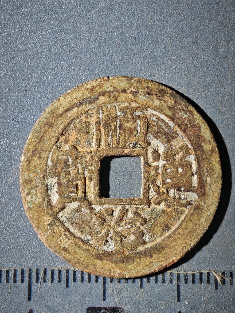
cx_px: 118
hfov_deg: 16.6
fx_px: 806
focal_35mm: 89
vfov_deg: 22.0
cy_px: 156
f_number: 2
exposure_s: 1/100
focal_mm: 9
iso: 160
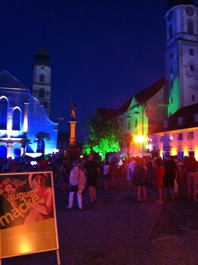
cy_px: 132
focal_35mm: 35
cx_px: 99
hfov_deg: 40.6
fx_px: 268
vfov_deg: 52.7
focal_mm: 3.85
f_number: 2.8
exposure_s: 1/15
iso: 1000
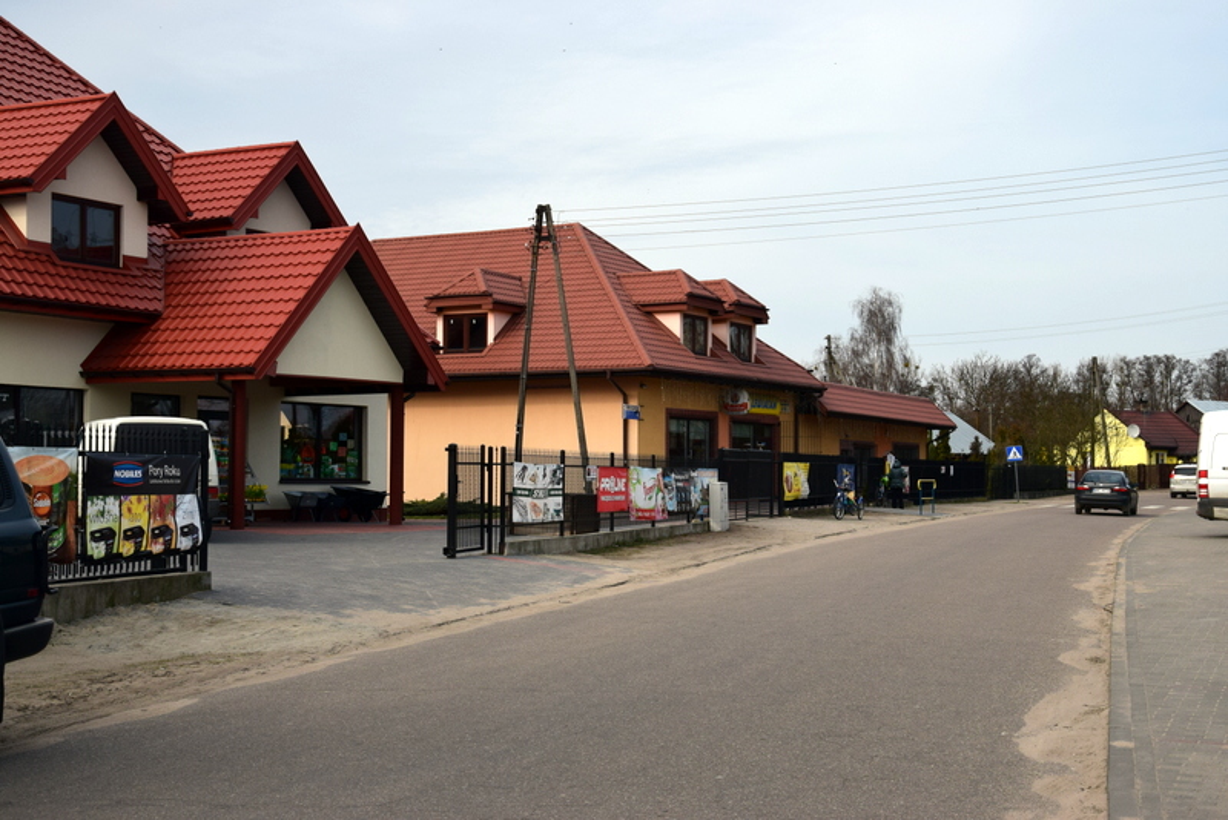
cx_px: 614
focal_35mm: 52
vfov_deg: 25.8
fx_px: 1791
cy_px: 410
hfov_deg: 37.8
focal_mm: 35
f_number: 10
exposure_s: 1/250
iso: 400
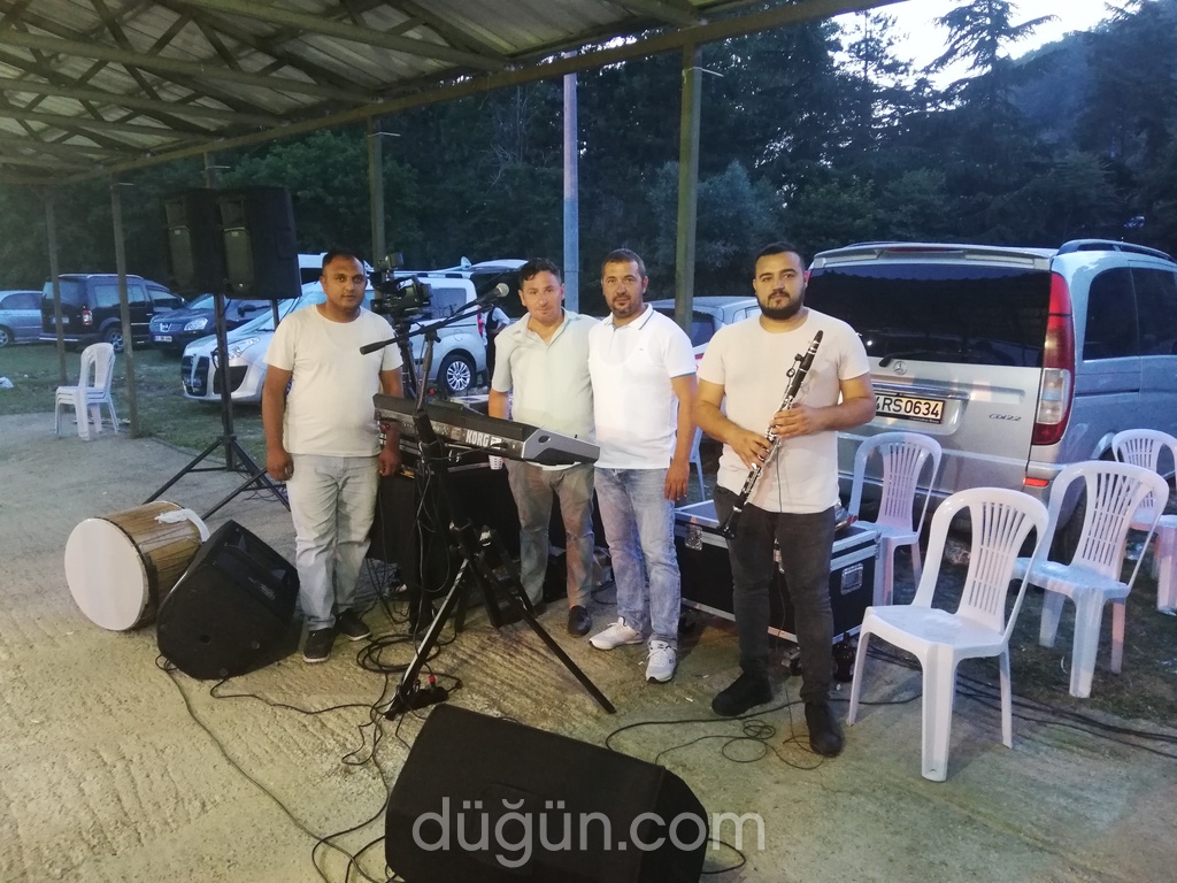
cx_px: 588
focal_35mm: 26
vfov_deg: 53.1
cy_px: 442
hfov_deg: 67.3
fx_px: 884
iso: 800
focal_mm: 3.81
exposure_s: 1/16.7
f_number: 2.2
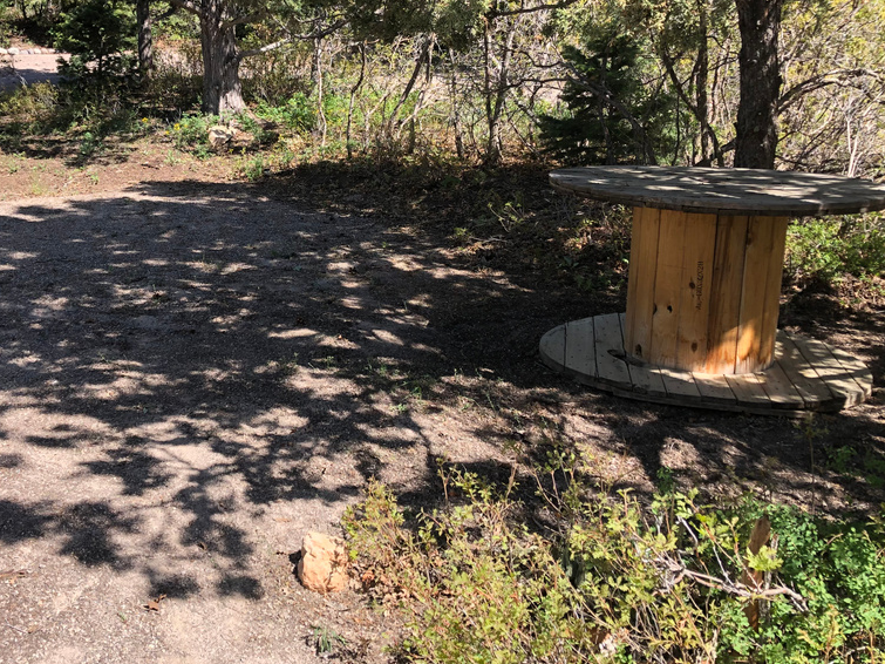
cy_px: 256
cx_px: 292
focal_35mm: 38
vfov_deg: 37.5
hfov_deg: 48.1
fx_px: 971
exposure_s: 1/656
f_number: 1.8
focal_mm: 3.99
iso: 20
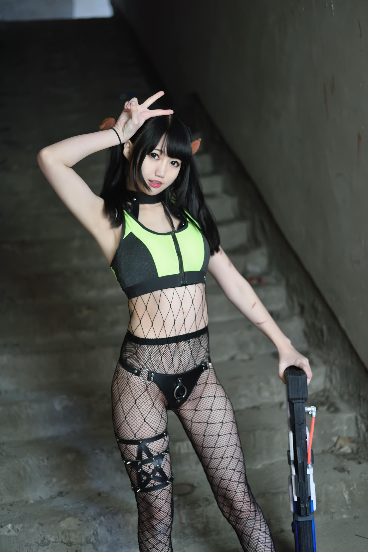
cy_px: 276
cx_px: 184
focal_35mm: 50
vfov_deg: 39.6
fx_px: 766
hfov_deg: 27.0
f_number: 1.8
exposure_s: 1/125
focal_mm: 50
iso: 400
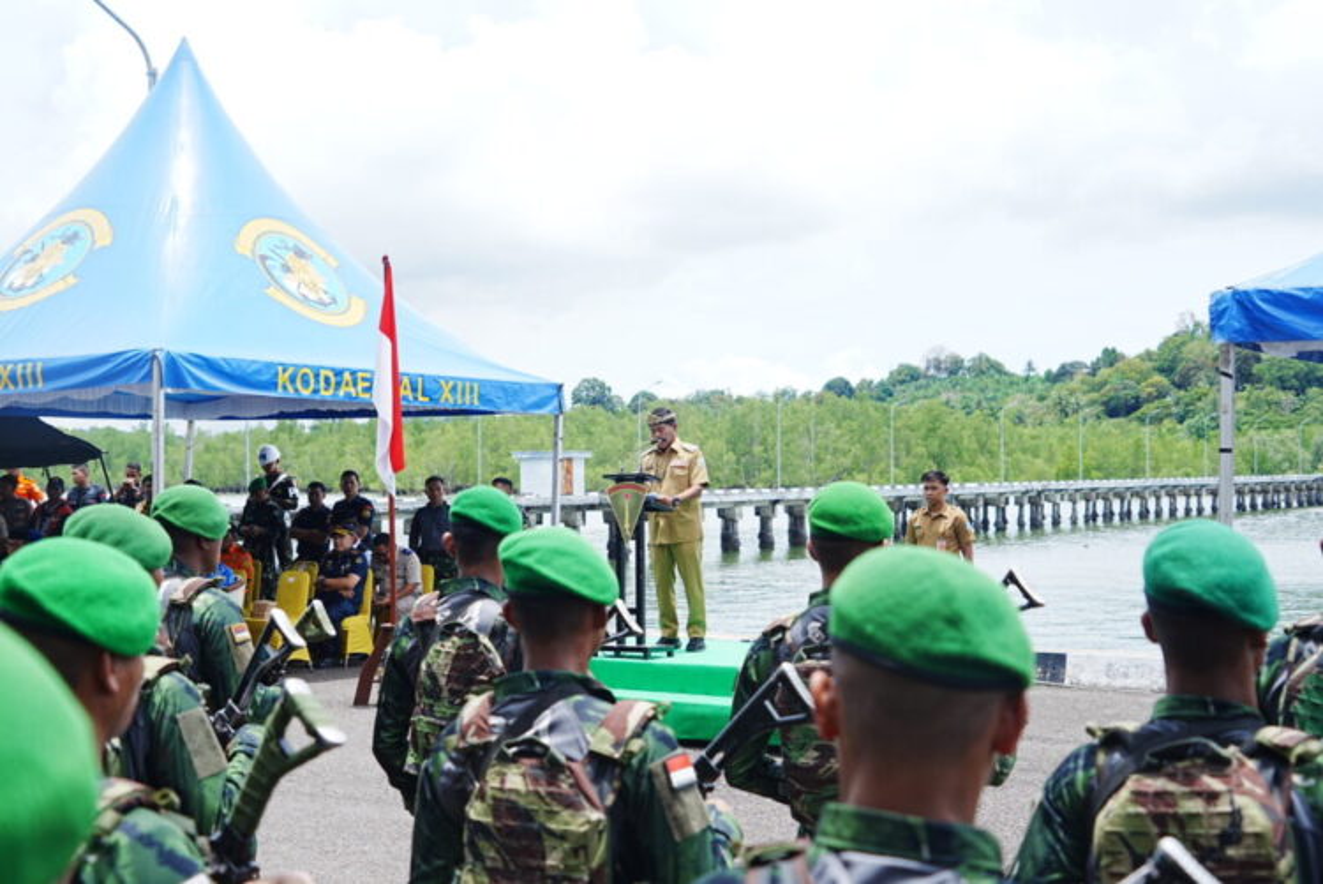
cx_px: 662
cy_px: 442
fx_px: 1765
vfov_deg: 28.1
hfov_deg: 41.1
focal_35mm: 48
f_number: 5.6
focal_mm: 48
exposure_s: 1/250
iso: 100
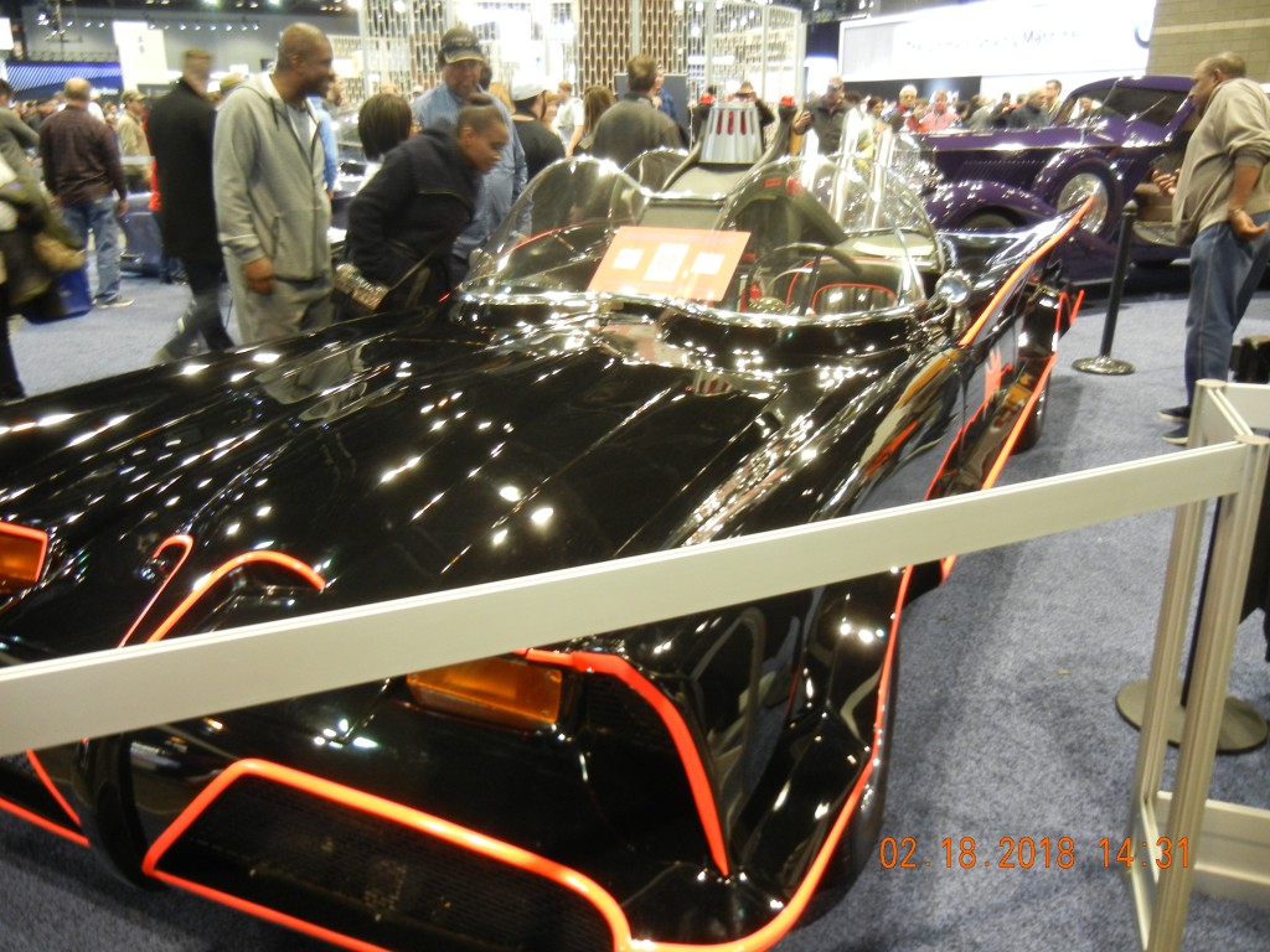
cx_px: 635
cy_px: 476
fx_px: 1101
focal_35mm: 30
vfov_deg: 46.8
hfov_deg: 60.0
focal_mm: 5.4
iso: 400
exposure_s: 1/12.3
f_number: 3.5
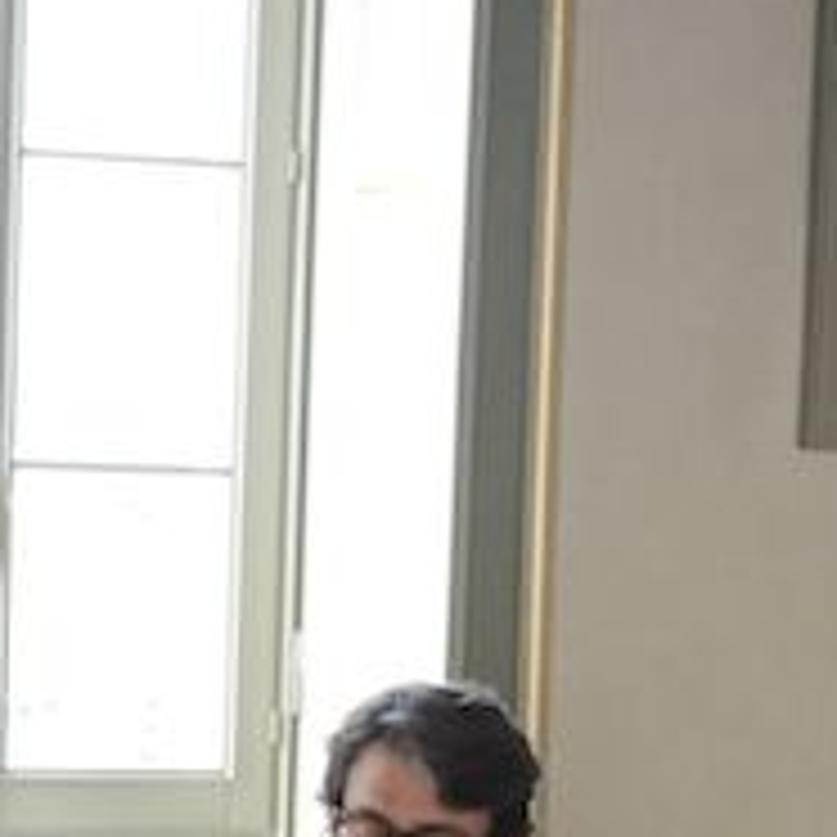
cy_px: 1035
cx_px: -76
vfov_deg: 7.8
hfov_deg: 7.9
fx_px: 6046
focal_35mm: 221
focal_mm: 12.5
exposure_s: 1/40
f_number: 2.8
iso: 400
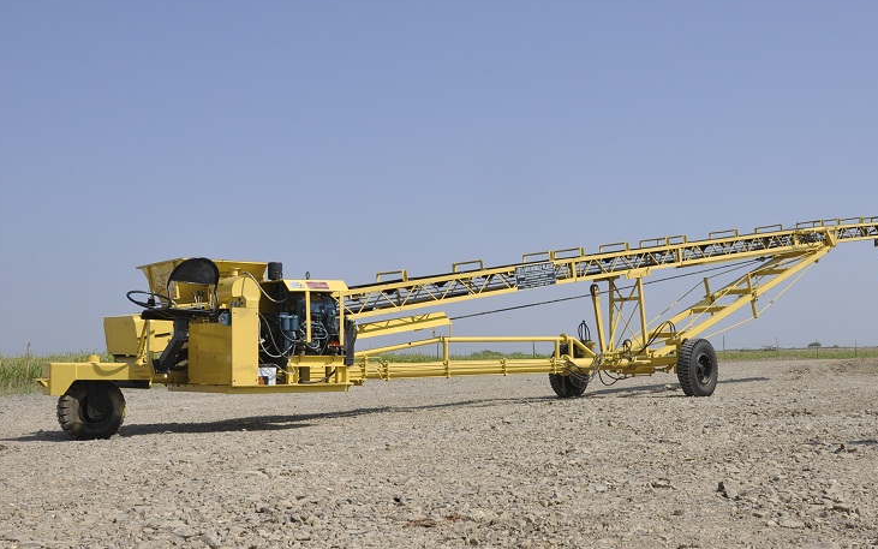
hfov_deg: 46.1
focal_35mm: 43
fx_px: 1029
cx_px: 489
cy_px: 335
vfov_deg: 29.8
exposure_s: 1/160
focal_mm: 24
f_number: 13
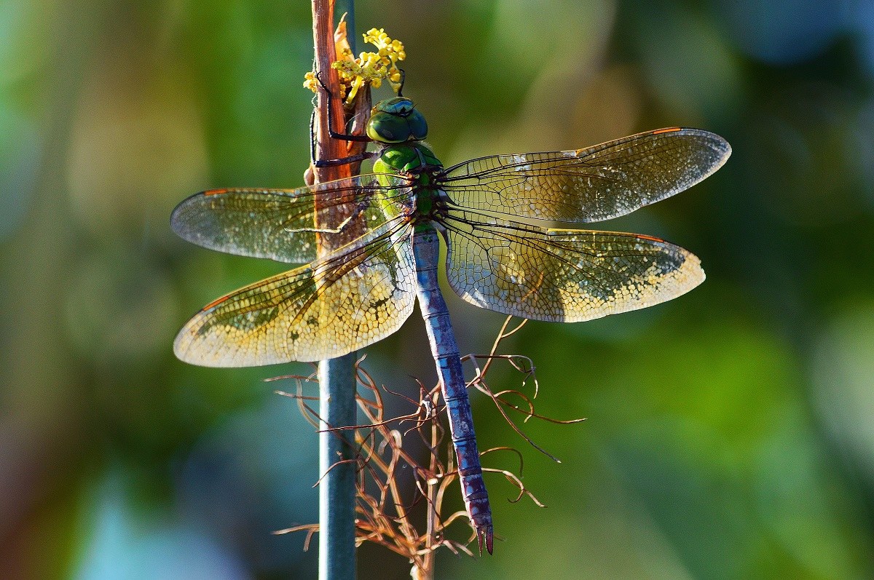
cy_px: 290
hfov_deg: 4.6
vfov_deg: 3.0
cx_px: 437
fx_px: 10912
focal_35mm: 450
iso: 400
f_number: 10
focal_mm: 300
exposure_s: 1/320
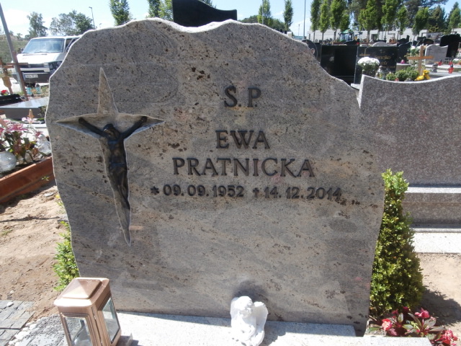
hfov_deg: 71.6
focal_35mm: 24
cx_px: 230
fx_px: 320
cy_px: 173
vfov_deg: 56.8
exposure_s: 1/100
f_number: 7.9
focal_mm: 4.2
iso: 100
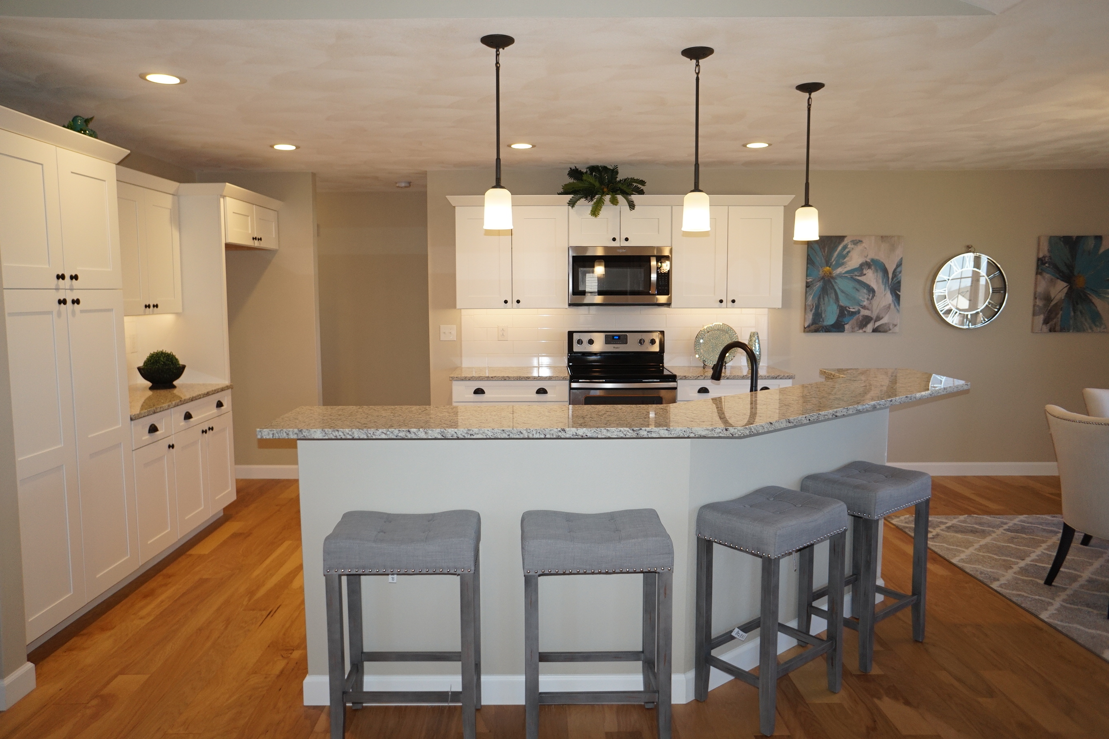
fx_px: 739
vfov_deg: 53.1
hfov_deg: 73.7
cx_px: 554
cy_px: 370
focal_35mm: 24
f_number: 4
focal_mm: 16
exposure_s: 1/160
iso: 400
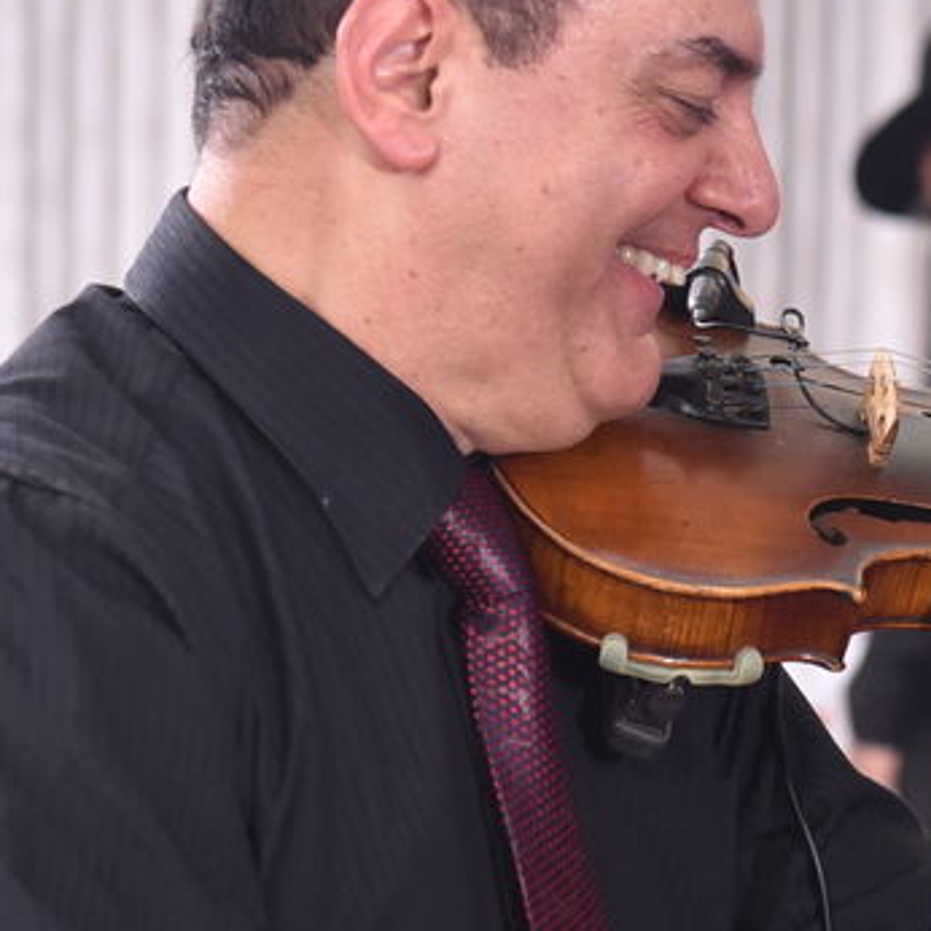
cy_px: 534
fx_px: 7333
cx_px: 1079
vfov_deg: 7.3
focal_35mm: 241
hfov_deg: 7.2
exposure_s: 1/160
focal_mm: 70
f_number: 4
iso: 800
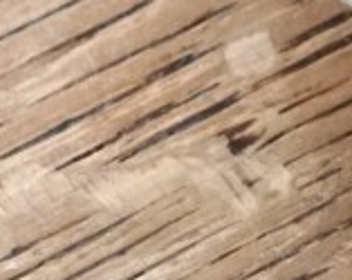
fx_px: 8542
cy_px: -744
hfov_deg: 2.3
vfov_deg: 1.9
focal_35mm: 821
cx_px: 1063
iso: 2000
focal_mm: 61
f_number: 6.3
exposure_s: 1/500
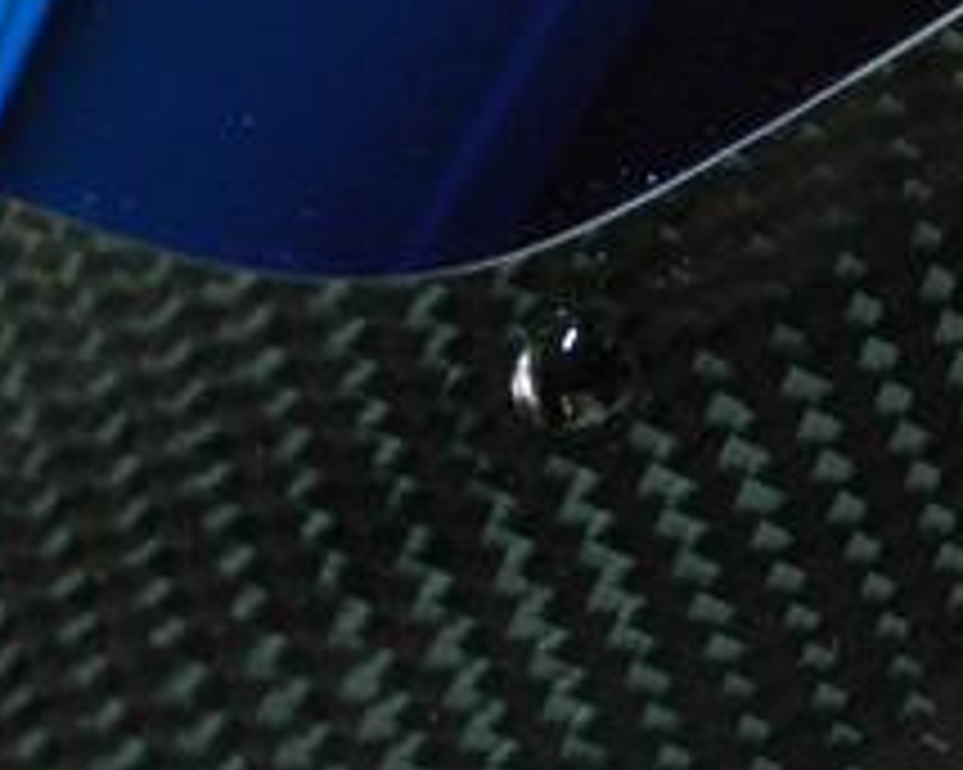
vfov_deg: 8.4
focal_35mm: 184
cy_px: 693
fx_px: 5235
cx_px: 580
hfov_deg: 10.5
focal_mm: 35
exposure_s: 1/30
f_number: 2.2
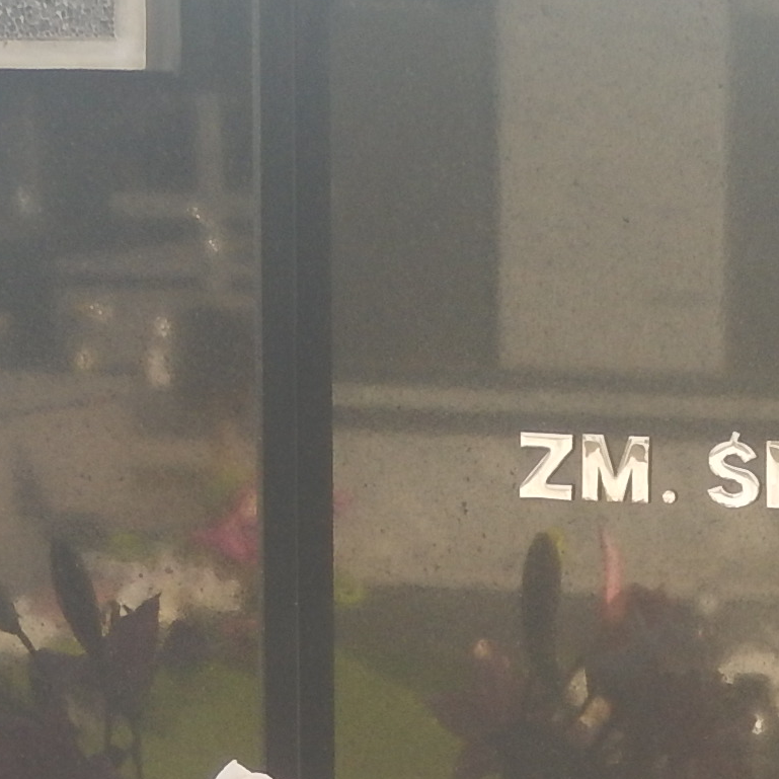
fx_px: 4583
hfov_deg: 9.7
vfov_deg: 9.6
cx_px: 731
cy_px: 921
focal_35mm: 180
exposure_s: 1/200
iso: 125
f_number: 4.3
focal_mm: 8.5
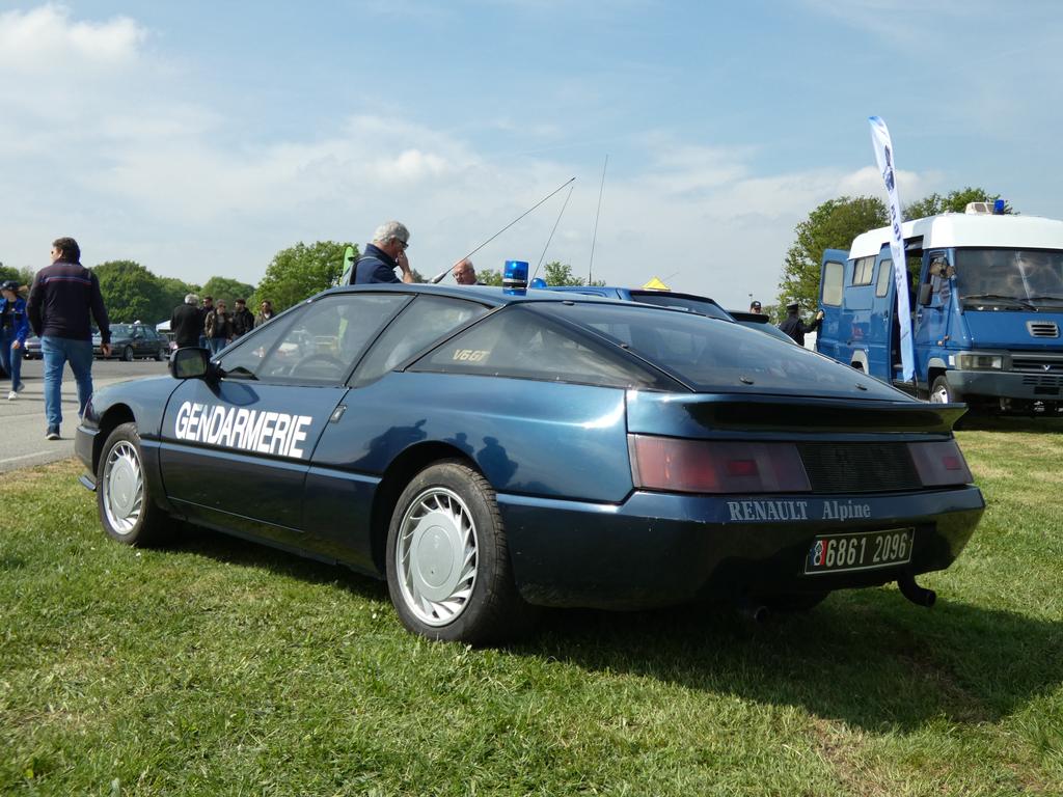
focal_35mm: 41
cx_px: 532
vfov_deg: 35.1
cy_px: 398
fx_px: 1259
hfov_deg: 45.8
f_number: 3.6
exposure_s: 1/800
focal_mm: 7.3
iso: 80
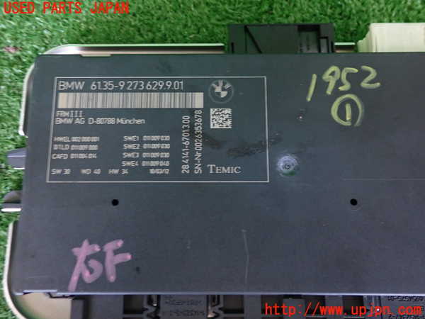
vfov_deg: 46.8
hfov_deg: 60.0
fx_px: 368
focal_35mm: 30
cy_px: 160
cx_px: 212
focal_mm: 5.4
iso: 400
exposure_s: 1/30
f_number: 2.3
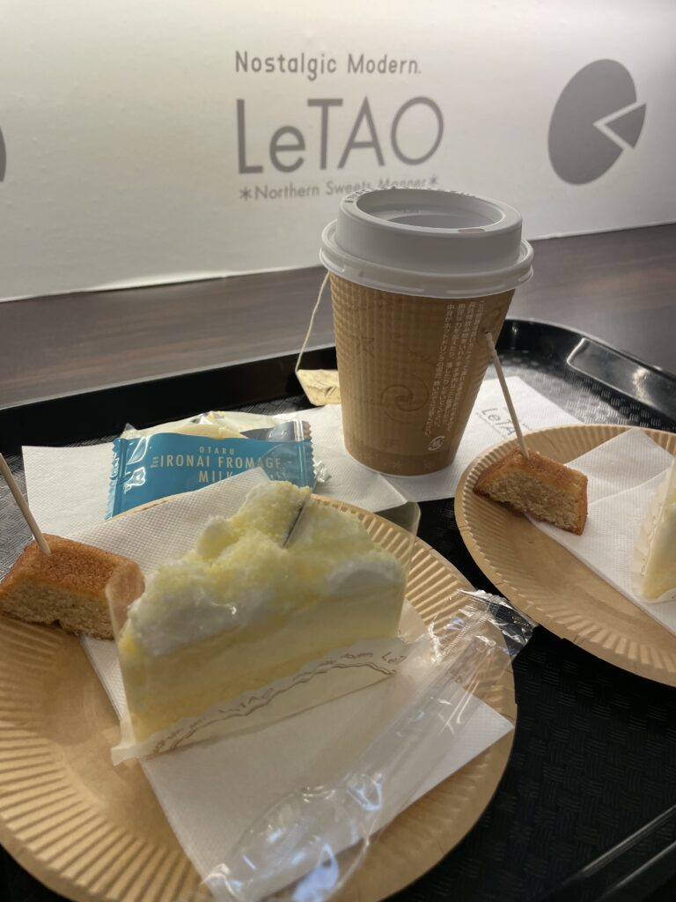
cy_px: 451
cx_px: 338
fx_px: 677
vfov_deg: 67.3
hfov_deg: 53.1
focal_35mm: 26
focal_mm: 4.2
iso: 40
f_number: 1.6
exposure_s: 1/100
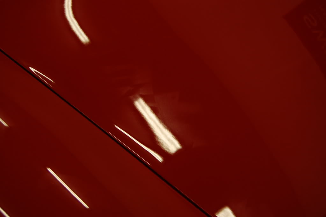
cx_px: 163
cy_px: 108
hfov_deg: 43.6
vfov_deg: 29.8
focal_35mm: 45
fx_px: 407
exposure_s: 1/60
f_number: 4.2
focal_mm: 30
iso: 400
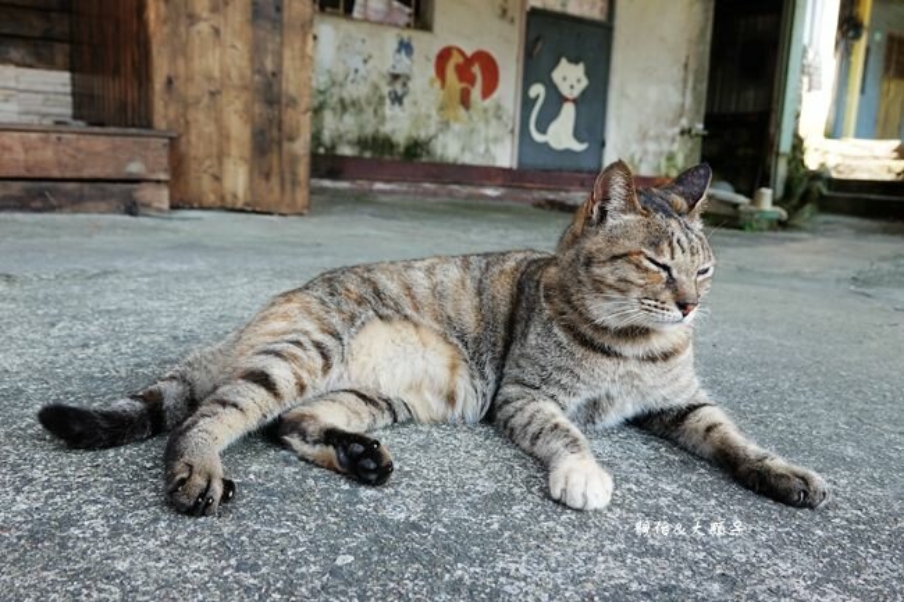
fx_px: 803
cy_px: 301
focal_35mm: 32
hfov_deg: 58.7
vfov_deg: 41.1
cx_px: 452
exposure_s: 1/125
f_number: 3.5
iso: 125
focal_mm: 12.01
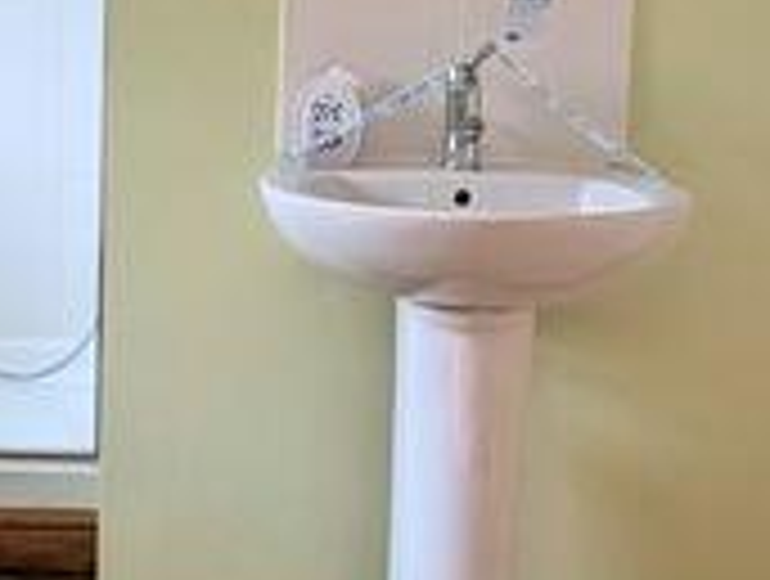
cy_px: 108
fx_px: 1248
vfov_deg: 25.7
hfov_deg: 34.1
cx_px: 279
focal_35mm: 56
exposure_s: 1/27.5
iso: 81
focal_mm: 2.02
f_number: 1.7
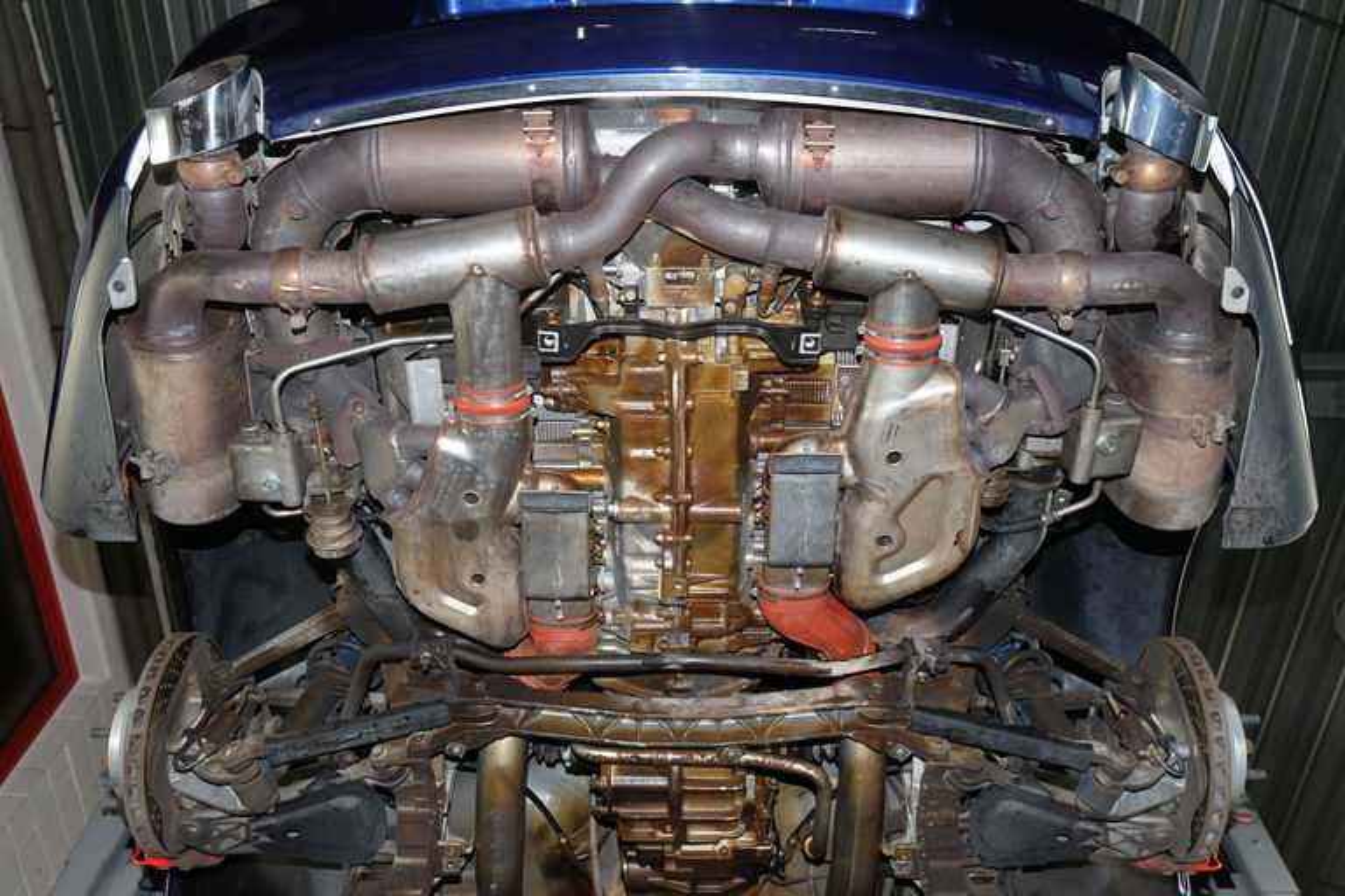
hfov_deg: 60.3
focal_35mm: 31
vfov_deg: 42.3
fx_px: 1158
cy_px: 448
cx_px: 672
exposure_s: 1/125
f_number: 4
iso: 800
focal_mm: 20.5
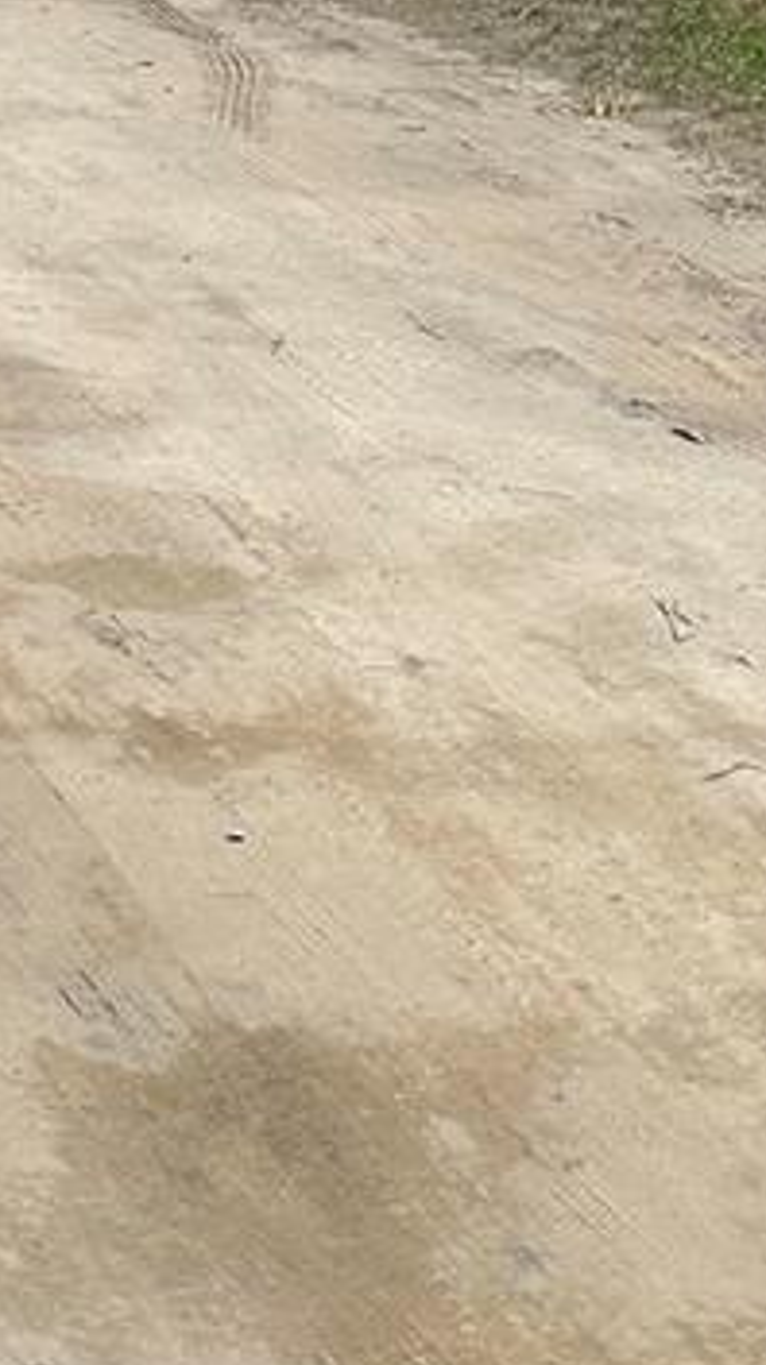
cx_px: -959
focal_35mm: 89
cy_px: -97
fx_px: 3221
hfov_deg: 11.6
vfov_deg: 22.7
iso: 80
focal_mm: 6.86
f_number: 1.78
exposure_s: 1/9709
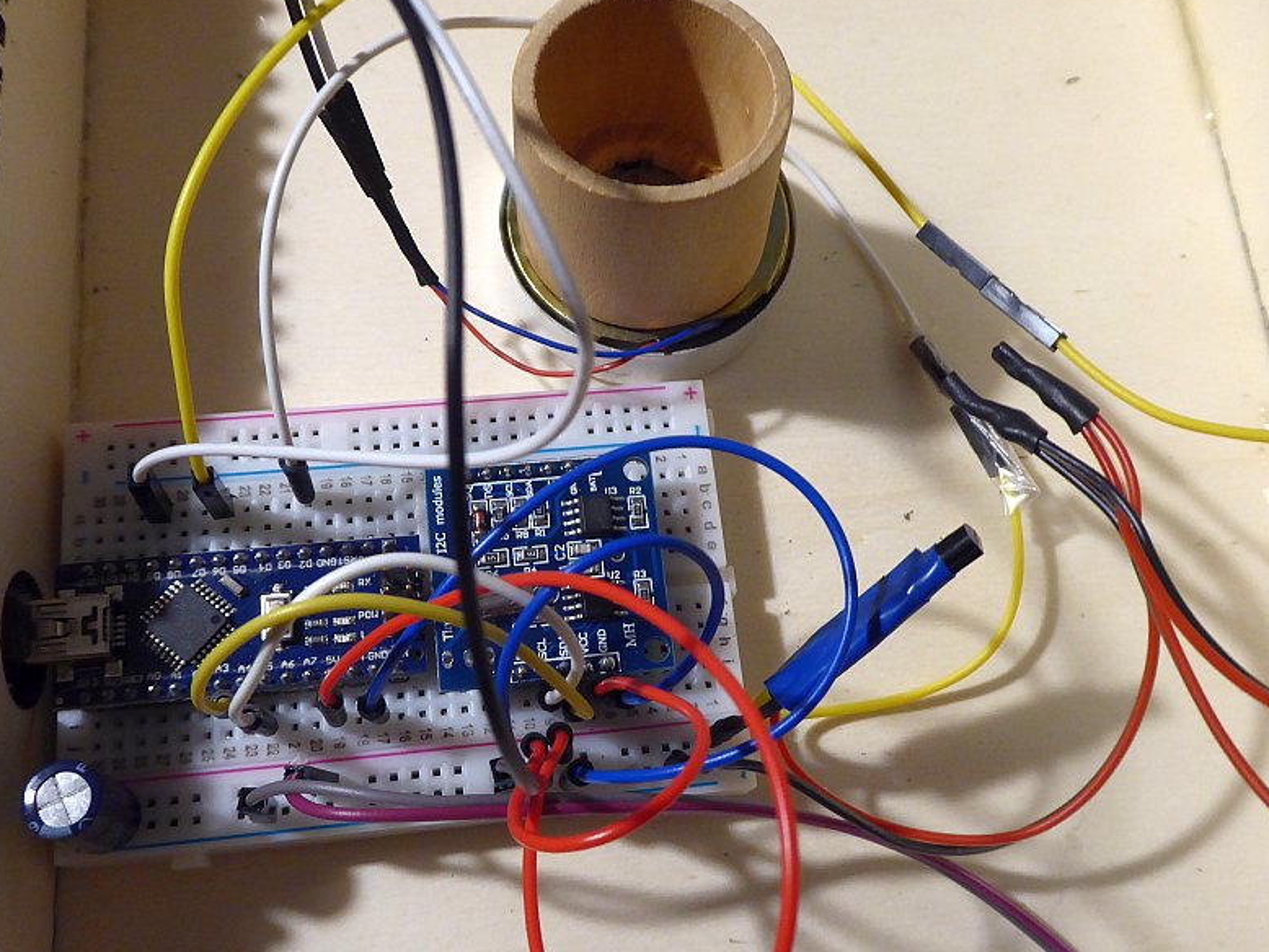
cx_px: 646
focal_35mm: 37
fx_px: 1357
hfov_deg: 50.1
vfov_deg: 38.7
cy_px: 466
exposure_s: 1/30
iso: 400
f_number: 3.7
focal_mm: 6.3
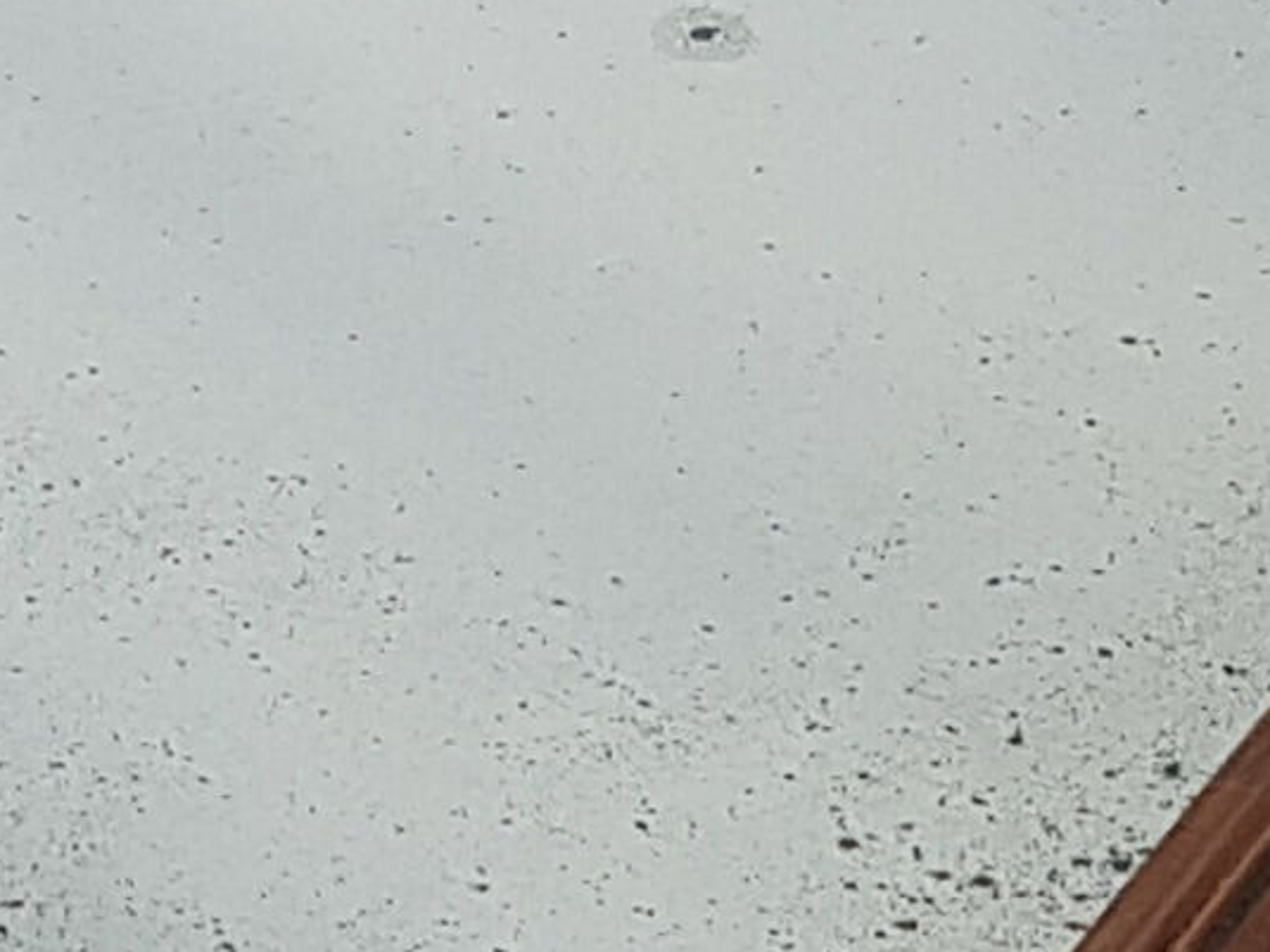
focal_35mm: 140
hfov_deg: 13.3
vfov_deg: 10.5
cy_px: 24
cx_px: -660
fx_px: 5135
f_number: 1.7
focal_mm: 4.2
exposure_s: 1/50
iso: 64
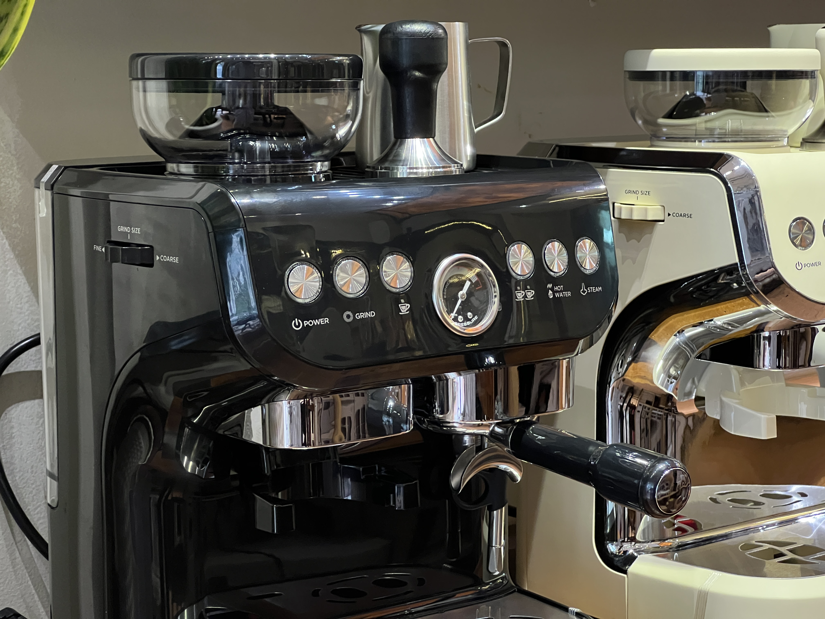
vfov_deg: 19.1
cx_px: 412
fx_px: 1835
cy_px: 310
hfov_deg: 25.3
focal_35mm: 77
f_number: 2.8
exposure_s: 1/50
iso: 640
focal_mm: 9
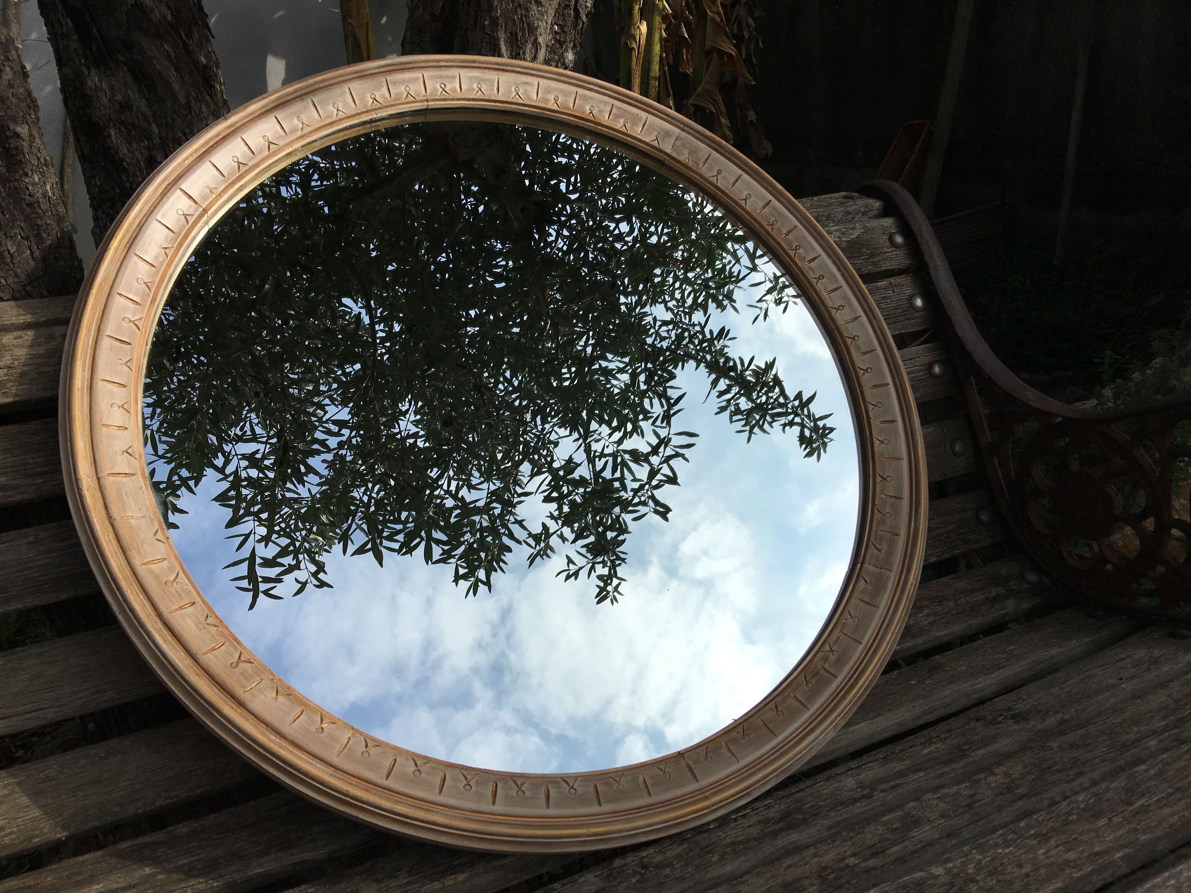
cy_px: 446
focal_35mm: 29
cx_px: 596
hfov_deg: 61.7
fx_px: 998
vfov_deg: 48.2
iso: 25
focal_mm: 4.15
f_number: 2.2
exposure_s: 1/2653
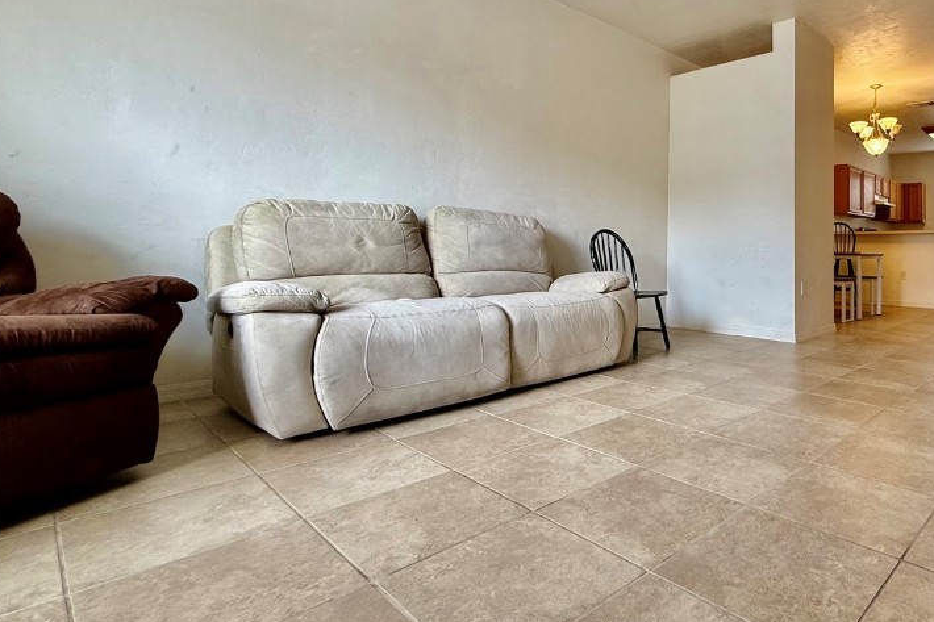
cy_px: 226
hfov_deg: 77.0
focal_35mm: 21
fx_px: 545
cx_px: 664
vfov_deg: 58.6
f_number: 2.2
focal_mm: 2.22
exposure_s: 1/99
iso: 125
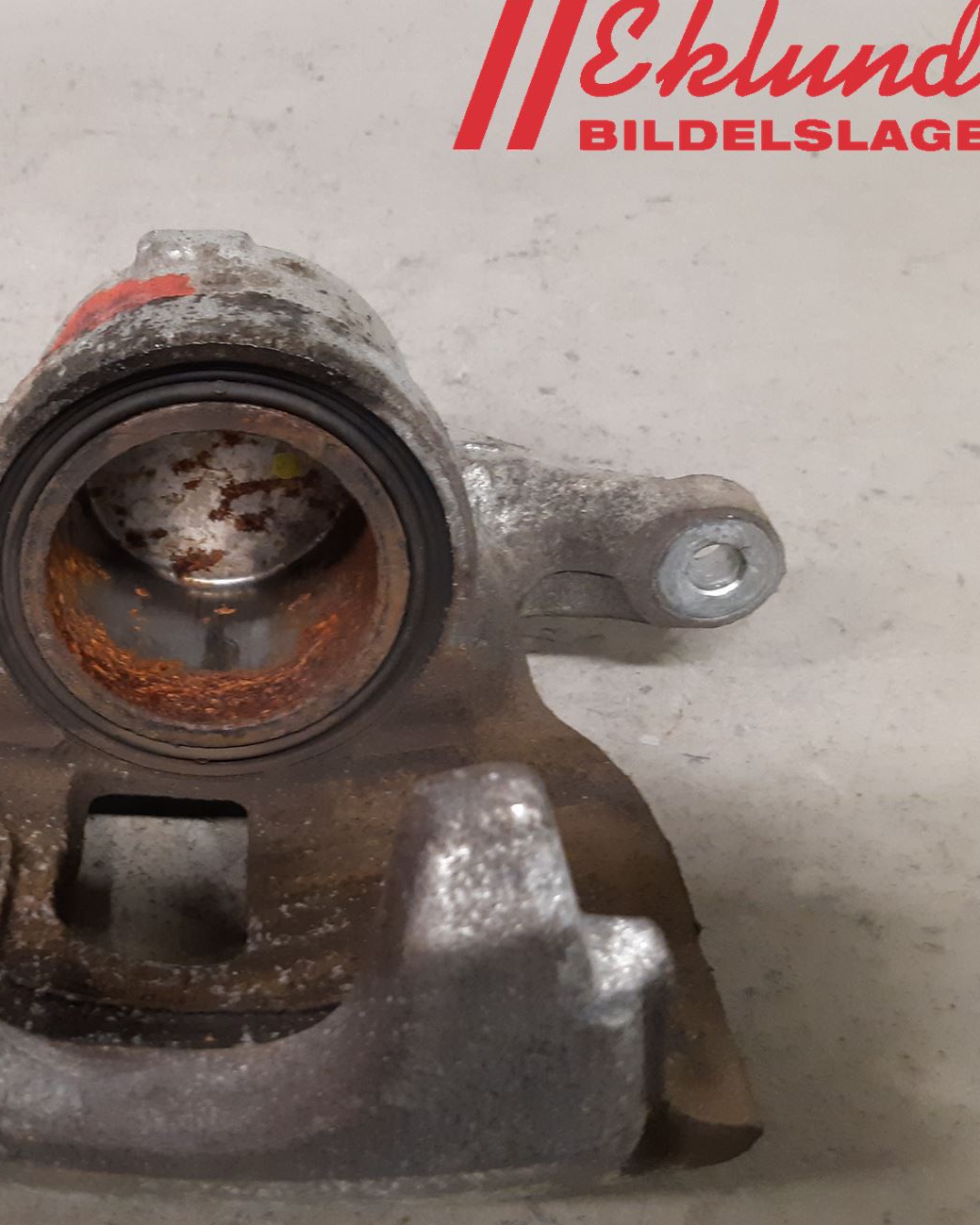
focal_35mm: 40
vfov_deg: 45.6
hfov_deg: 34.8
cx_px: 66
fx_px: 1450
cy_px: 715
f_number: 1.7
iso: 250
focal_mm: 3.93
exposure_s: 1/50
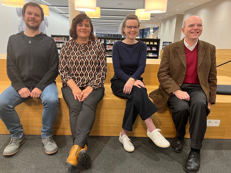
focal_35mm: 26
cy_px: 86
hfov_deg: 67.3
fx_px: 174
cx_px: 116
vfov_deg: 53.1
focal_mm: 5.7
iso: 160
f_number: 1.5
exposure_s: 1/49
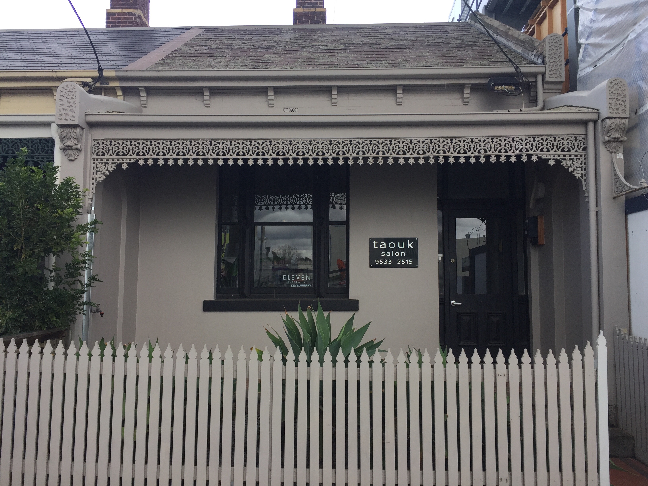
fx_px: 543
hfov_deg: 61.7
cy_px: 243
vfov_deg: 48.2
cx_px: 324
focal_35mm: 29
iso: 32
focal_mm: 4.15
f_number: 2.2
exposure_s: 1/359
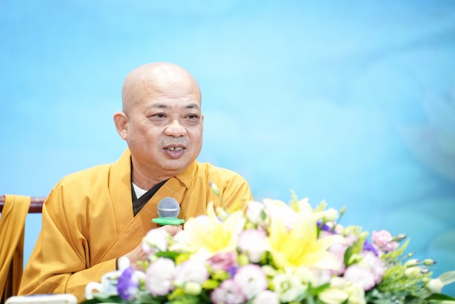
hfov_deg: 13.7
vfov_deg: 9.1
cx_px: 228
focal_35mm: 150
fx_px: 1896
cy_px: 152
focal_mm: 150
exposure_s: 1/160
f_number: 2.8
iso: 4000
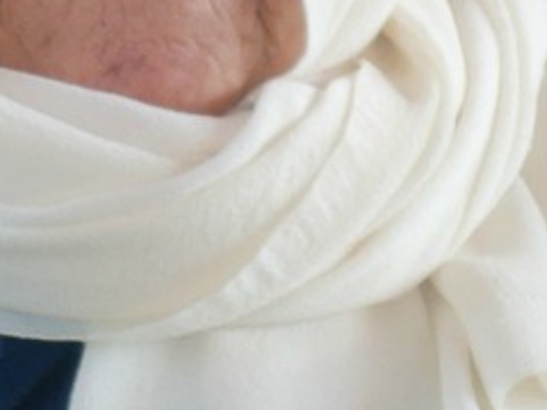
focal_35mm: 374
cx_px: 123
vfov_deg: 4.0
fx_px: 5910
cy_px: -100
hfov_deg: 5.3
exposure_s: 1/80
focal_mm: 18.6
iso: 200
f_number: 5.9
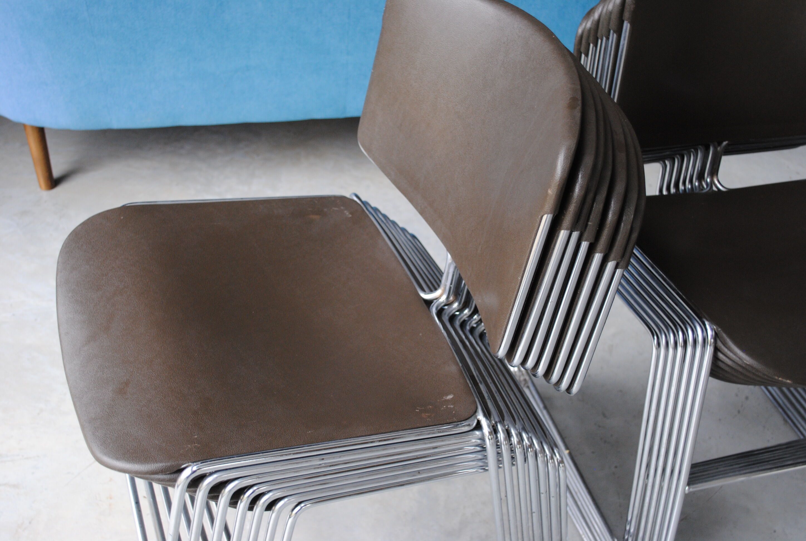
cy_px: 270
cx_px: 403
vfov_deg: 32.0
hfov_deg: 46.3
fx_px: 942
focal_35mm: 42
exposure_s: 1/30
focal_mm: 28
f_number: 4.5
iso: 400
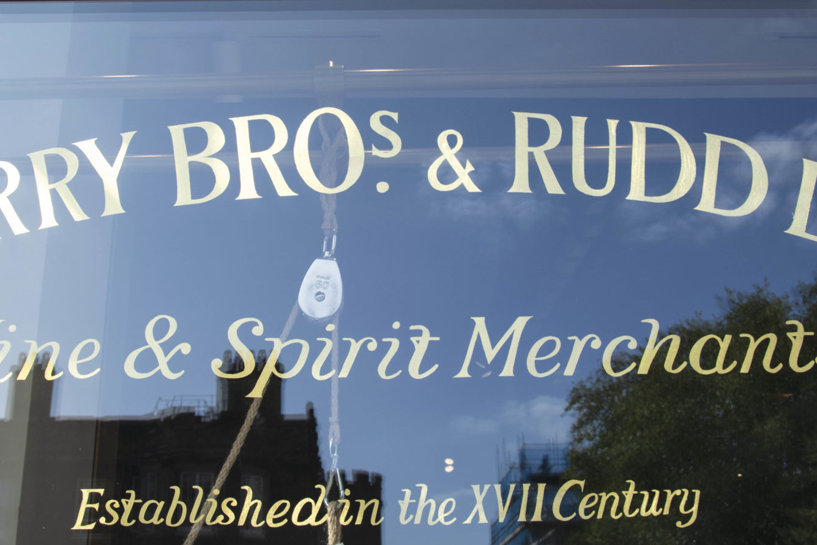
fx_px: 1084
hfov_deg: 41.3
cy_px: 227
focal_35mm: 48
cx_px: 388
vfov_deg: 28.2
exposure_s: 1/250
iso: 200
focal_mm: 21
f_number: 8
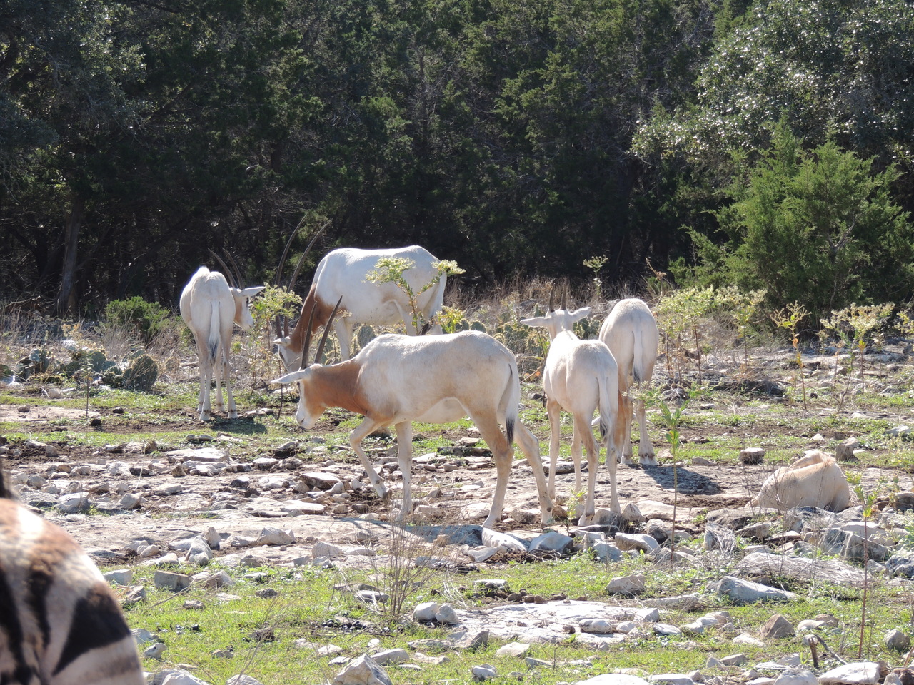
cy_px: 342
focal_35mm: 155
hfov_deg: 12.7
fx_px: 4093
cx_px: 457
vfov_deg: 9.6
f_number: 4.4
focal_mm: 27.6
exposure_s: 1/250
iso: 100
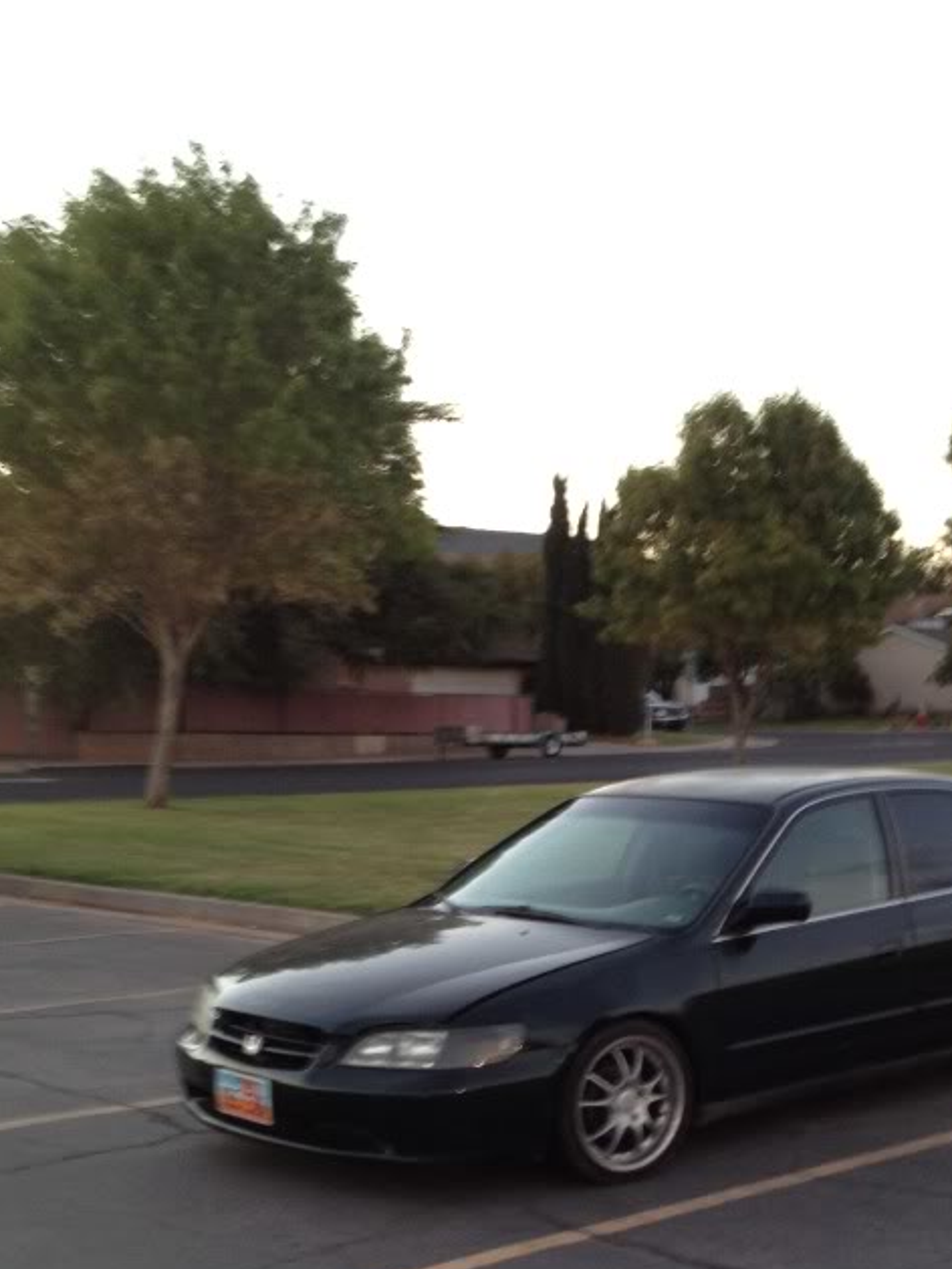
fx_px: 2089
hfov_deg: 25.5
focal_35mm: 57
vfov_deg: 32.9
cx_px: 627
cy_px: 1005
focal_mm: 4.3
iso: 80
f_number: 2.4
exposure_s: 1/20
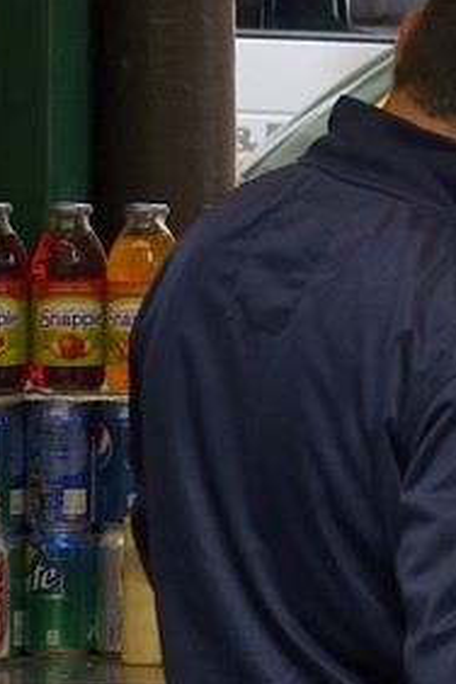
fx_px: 4522
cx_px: 1225
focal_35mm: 238
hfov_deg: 5.5
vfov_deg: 8.6
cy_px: 146
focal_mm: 42
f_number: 5.6
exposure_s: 1/400
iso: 400
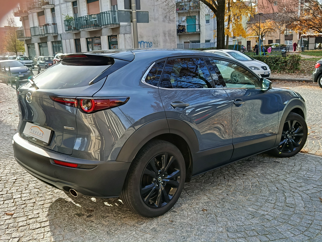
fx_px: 307
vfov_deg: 42.9
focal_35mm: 33
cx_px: 161
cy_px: 121
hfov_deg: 55.4
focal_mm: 5.24
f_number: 1.7
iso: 59
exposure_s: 1/100
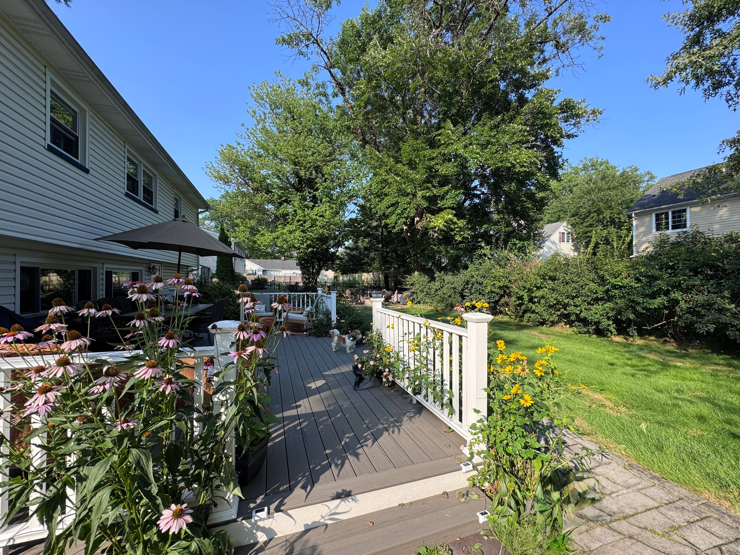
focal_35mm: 14
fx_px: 299
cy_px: 278
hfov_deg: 102.1
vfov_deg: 85.7
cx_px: 370
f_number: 2.2
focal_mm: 2.22
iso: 50
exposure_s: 1/544
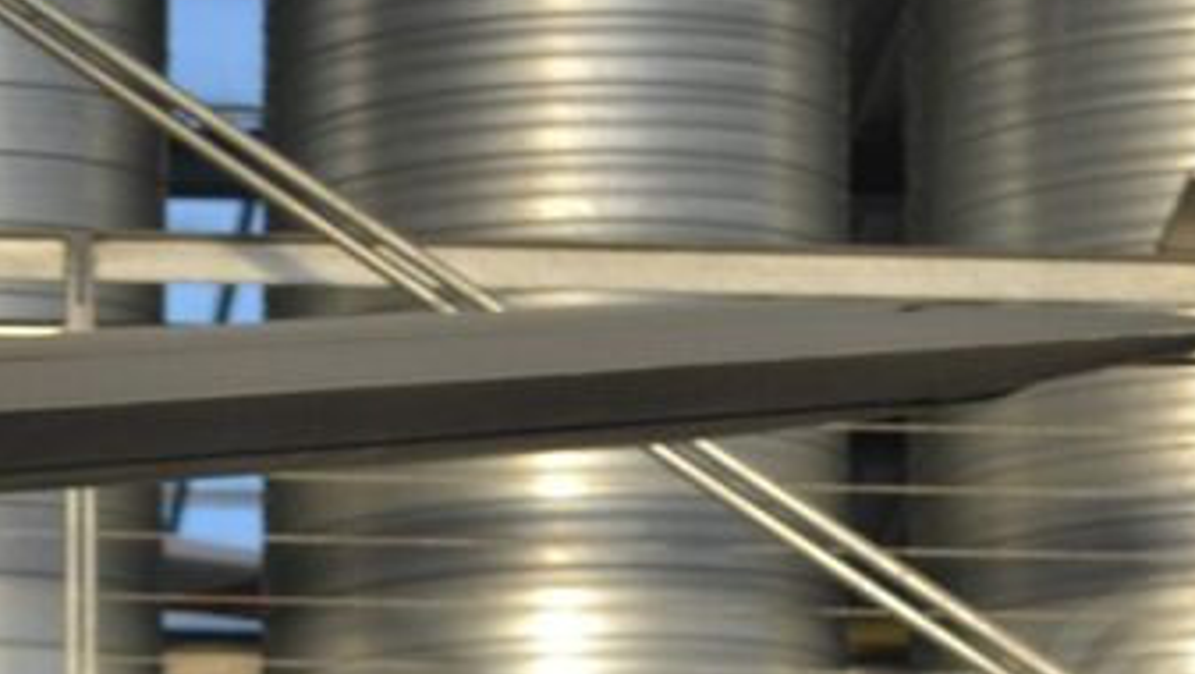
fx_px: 10399
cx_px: -14
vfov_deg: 3.7
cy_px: 1399
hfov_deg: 6.6
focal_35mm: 328
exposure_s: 1/80
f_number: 5.6
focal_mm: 55
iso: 400
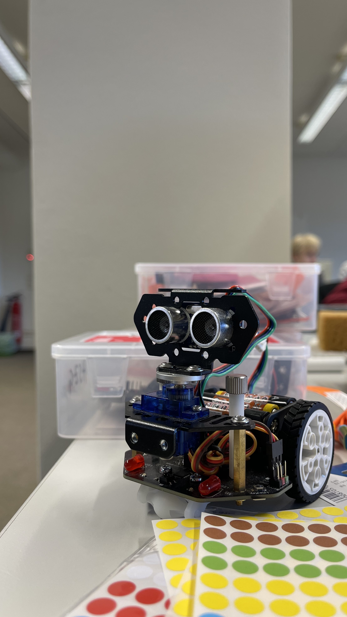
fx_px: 474
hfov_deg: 40.1
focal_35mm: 29
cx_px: 192
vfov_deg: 66.1
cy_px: 316
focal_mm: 5.1
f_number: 1.6
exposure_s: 1/100
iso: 125
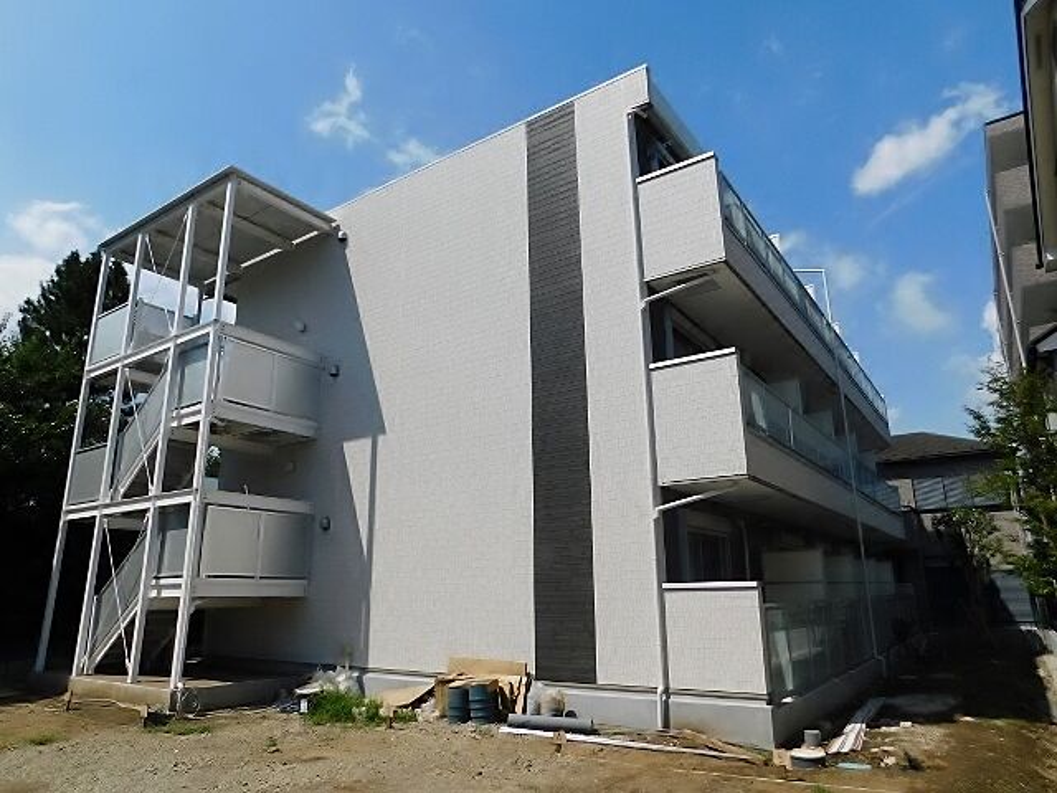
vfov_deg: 58.9
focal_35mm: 23
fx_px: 702
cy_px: 396
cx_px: 528
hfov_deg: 73.9
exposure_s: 1/800
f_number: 6
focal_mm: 4
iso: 125
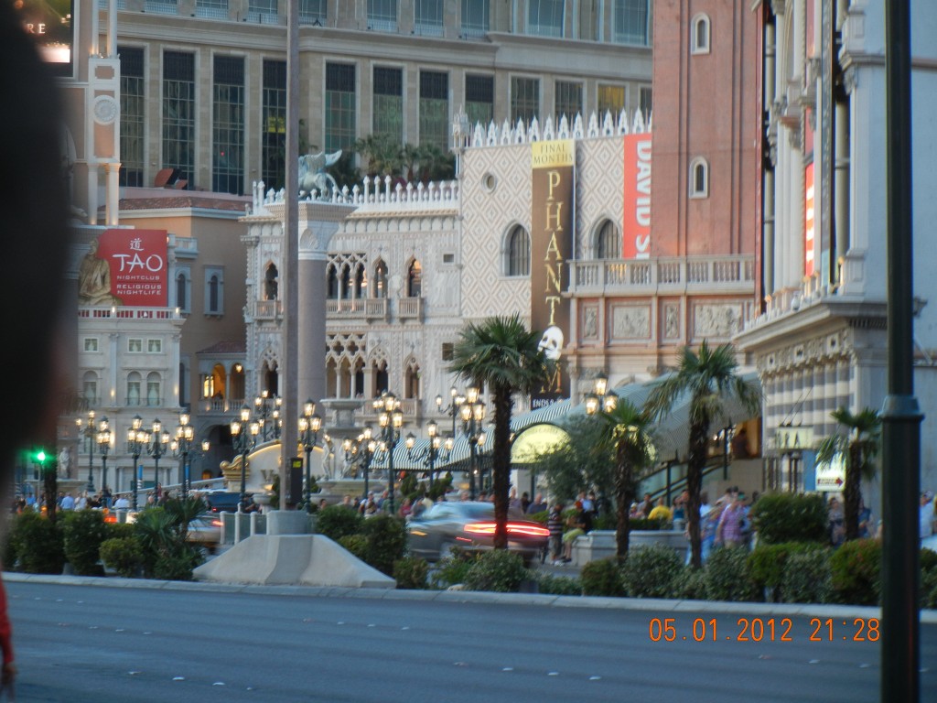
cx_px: 468
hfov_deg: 13.0
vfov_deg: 9.8
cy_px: 352
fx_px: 4114
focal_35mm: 152
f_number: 4.6
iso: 200
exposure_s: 1/9.7
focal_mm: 27.4
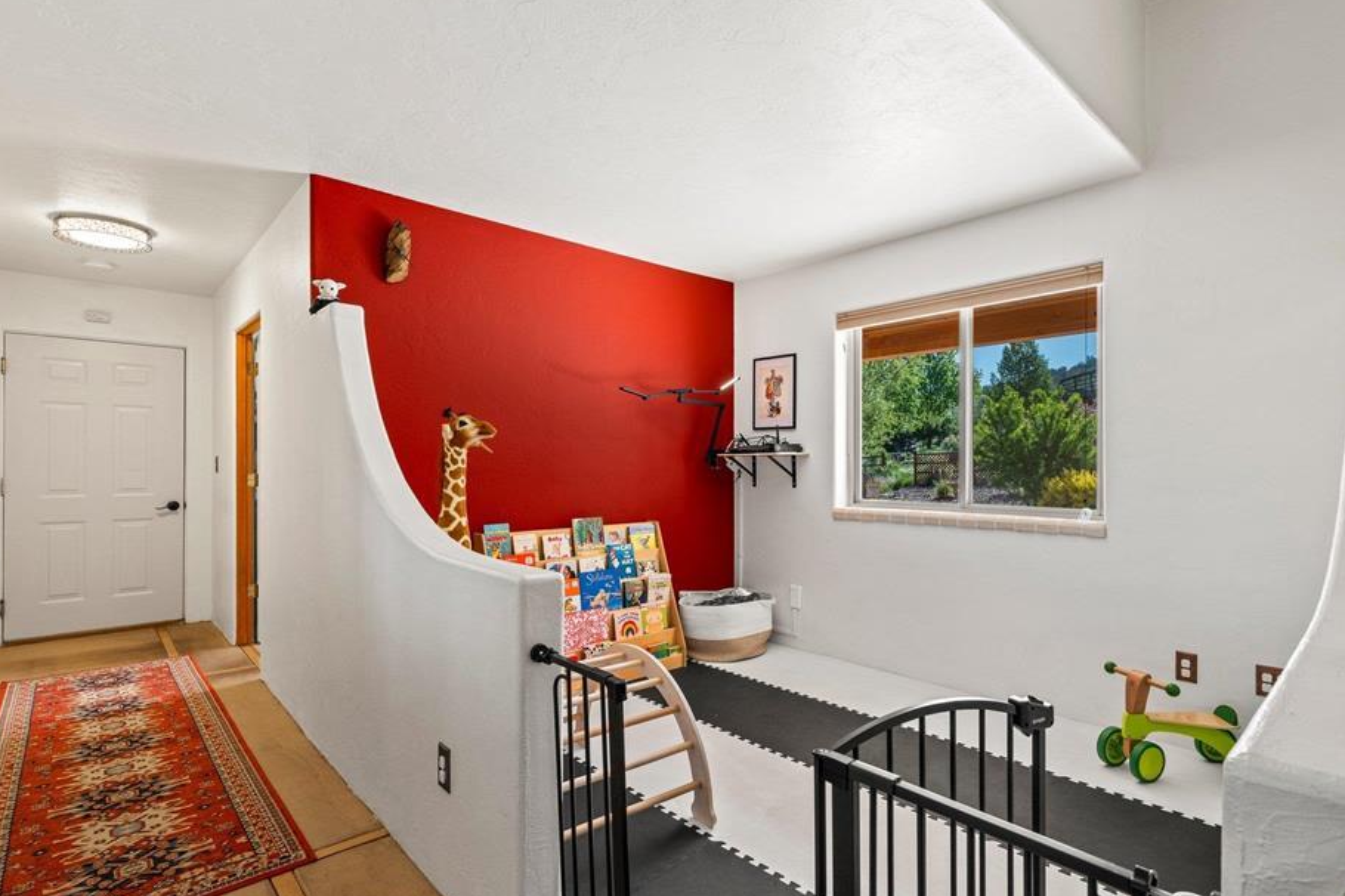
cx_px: 743
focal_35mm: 18
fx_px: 672
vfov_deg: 67.2
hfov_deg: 89.7
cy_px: 485
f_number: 8
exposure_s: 1/6
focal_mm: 16
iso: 400
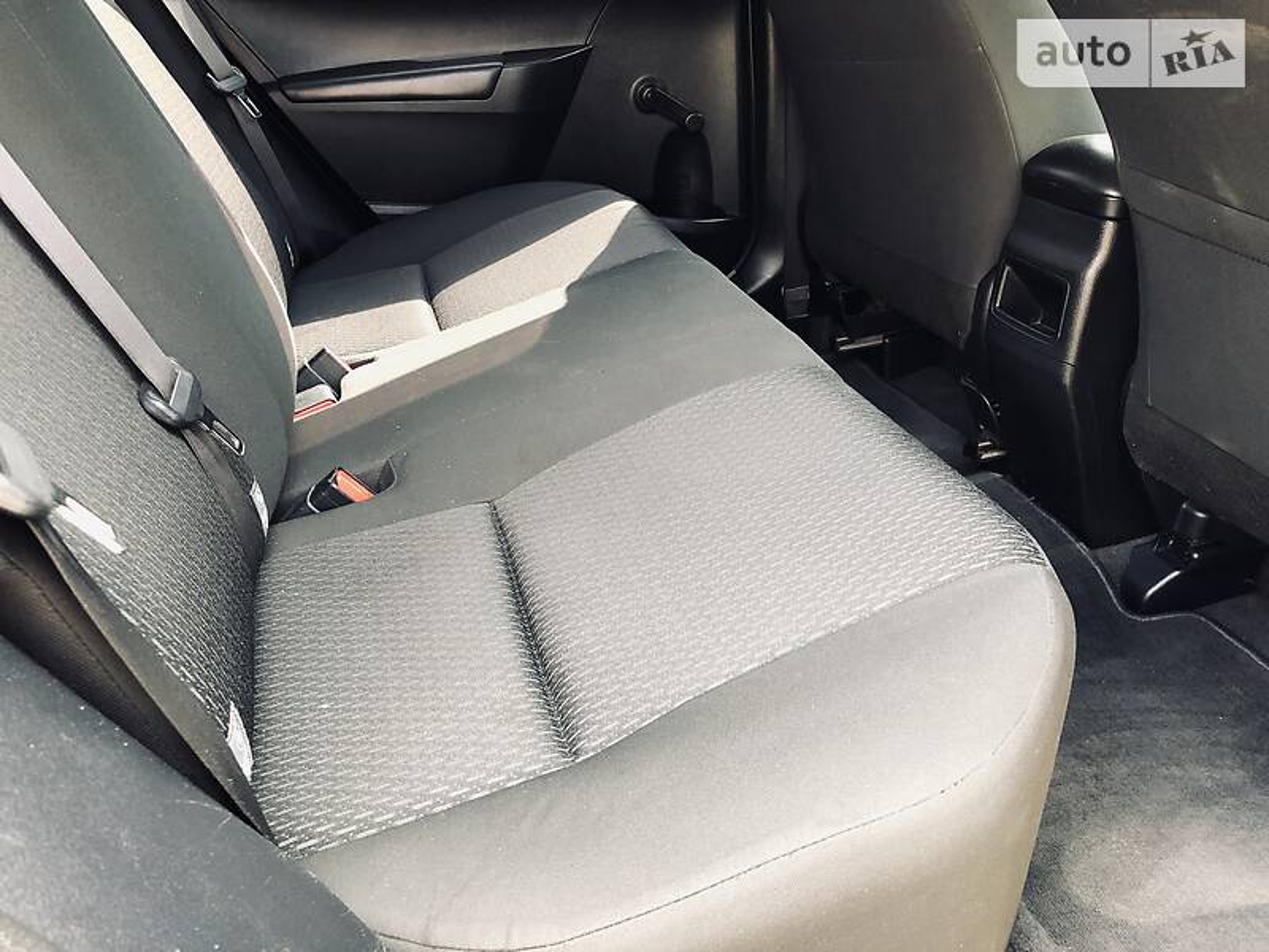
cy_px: 476
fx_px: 1026
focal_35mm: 28
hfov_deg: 63.4
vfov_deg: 49.7
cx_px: 634
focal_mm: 4
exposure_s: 1/17
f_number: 1.8
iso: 40
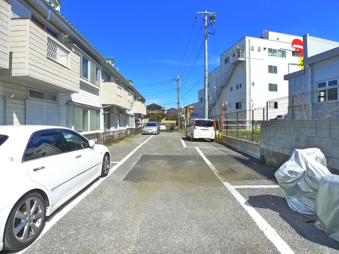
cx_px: 170
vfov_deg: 56.8
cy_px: 127
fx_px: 235
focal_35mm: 24
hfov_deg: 71.6
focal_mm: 5.1
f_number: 4
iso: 400
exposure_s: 1/800
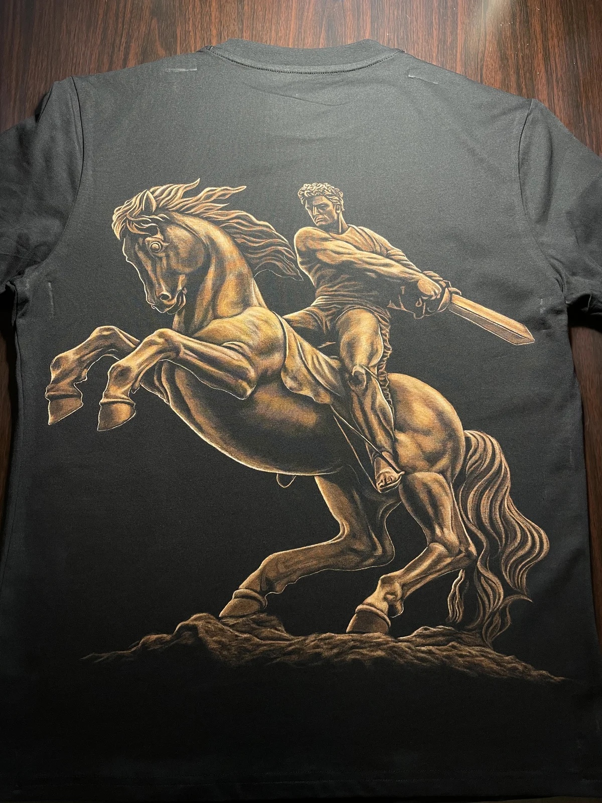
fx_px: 603
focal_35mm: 26
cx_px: 301
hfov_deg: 53.1
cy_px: 402
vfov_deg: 67.3
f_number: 1.6
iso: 80
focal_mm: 4.2
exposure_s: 1/50
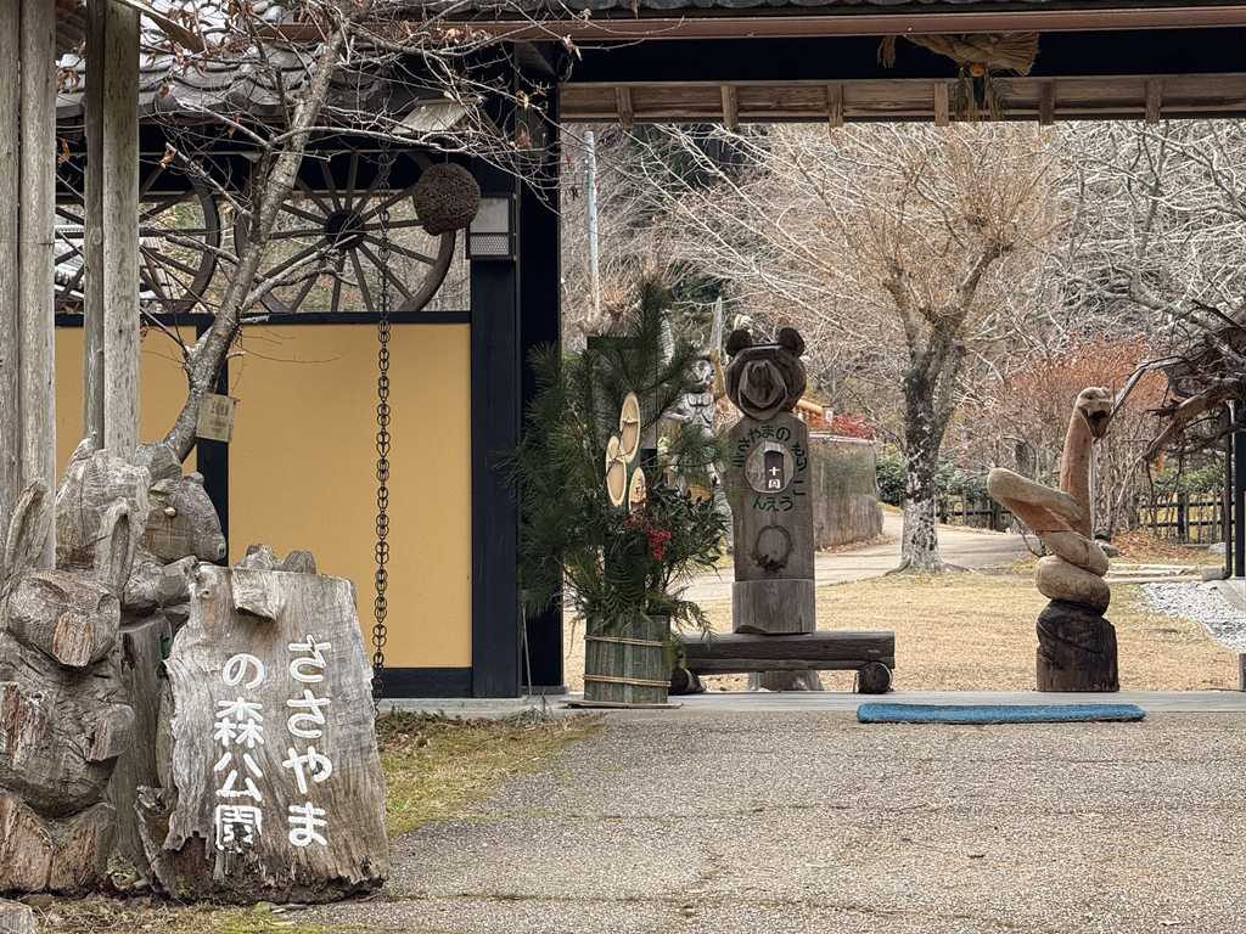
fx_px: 4319
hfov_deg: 16.4
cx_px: 623
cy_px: 467
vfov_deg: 12.3
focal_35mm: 120
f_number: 2.8
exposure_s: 1/99
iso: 80
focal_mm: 15.66
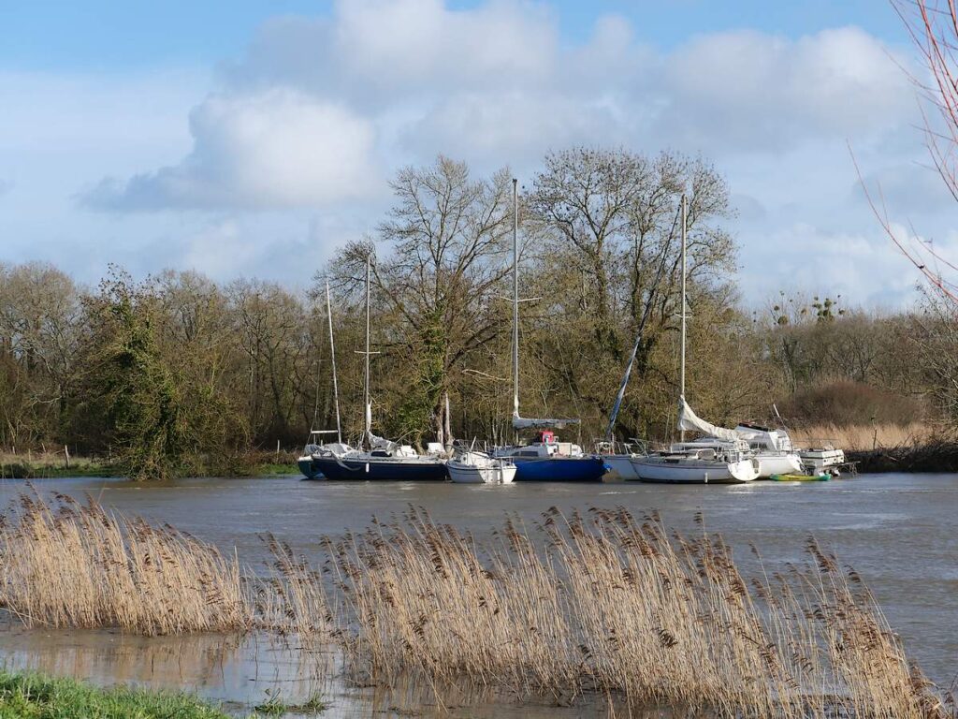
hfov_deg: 27.8
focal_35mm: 70
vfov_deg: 21.0
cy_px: 360
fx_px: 1937
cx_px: 479
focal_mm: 35
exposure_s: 1/640
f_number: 6.3
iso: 200
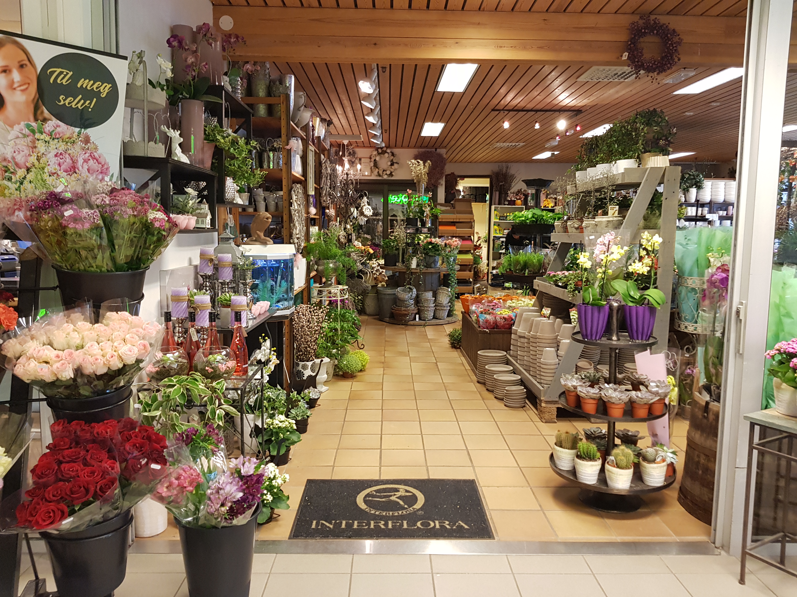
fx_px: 599
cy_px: 298
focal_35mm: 26
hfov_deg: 67.3
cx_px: 398
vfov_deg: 53.1
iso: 160
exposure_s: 1/33
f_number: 1.7
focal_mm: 4.2
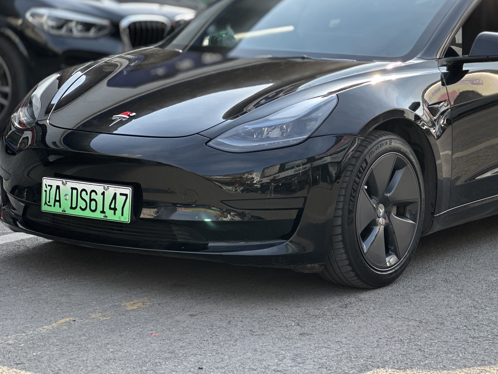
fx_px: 1626
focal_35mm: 113
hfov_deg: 17.4
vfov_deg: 13.1
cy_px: 108
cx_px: 345
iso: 20
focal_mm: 9
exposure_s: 1/153
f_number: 2.8
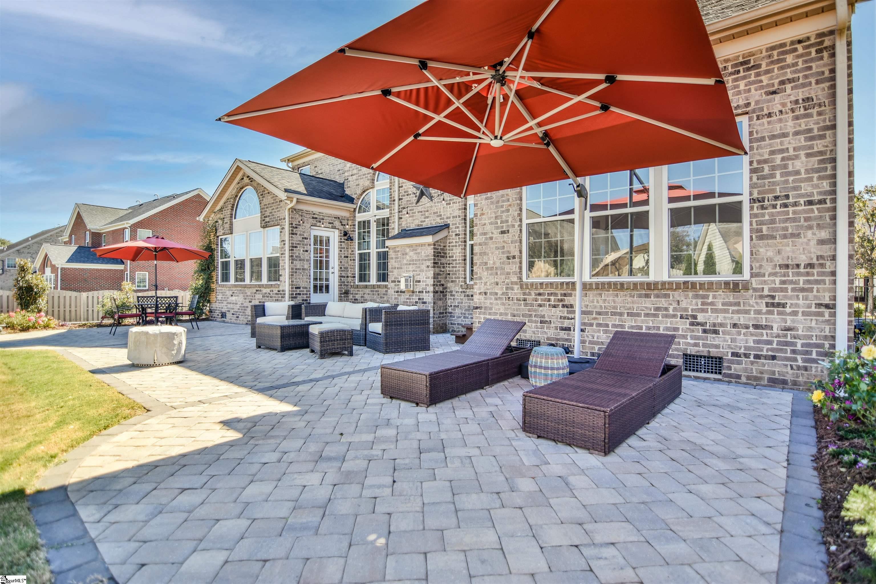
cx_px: 438
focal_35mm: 16
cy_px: 292
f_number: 2.8
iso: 100
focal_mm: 11
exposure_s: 1/320
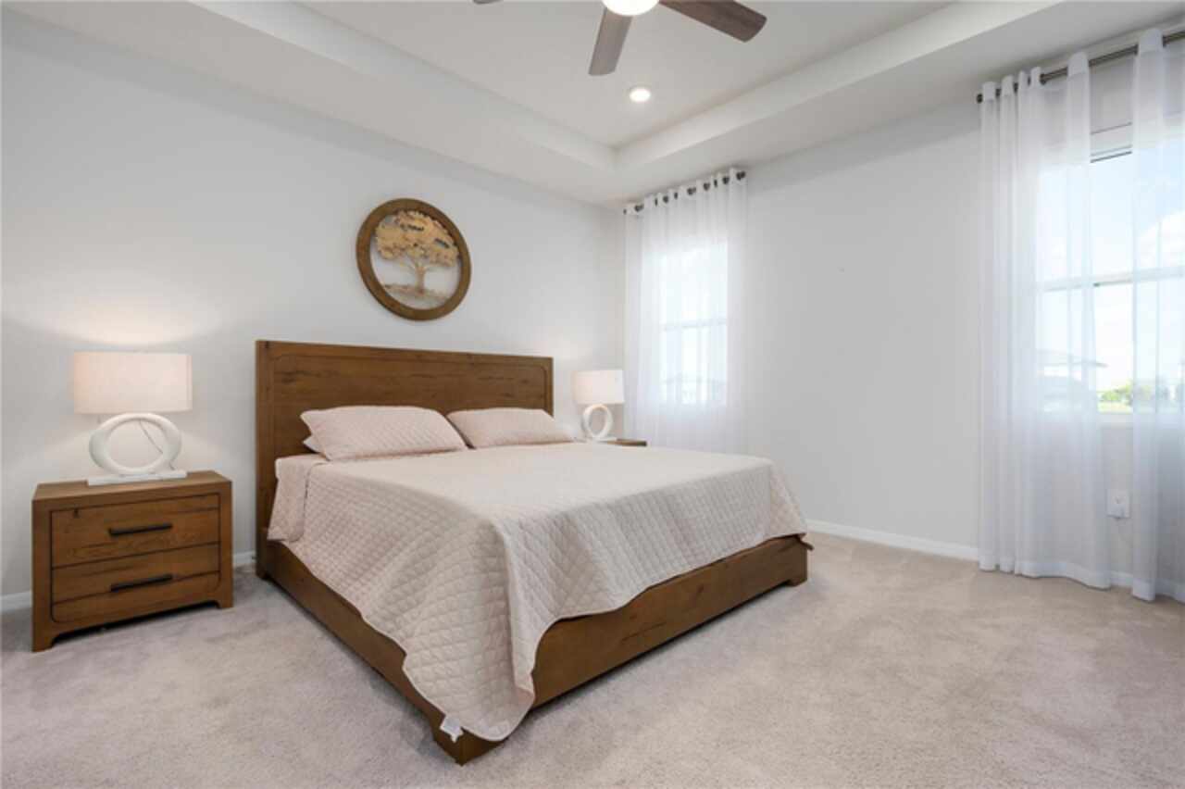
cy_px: 394
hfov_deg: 95.0
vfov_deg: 72.0
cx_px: 592
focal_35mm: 16
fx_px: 543
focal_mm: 16.5
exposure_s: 1/8
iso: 400
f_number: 8
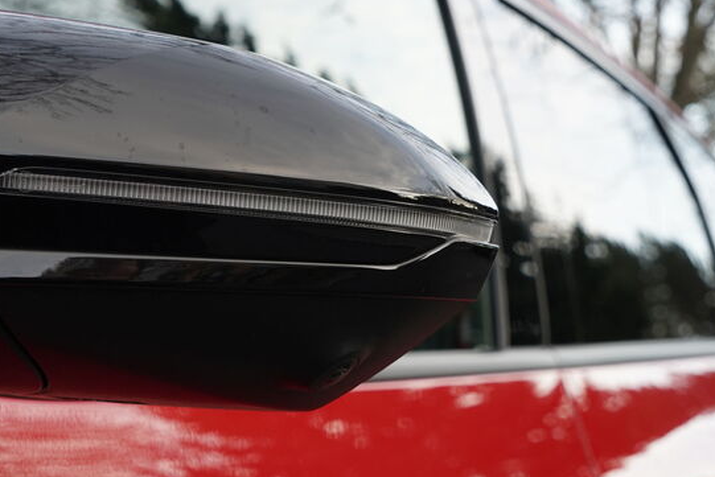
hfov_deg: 27.8
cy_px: 248
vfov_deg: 19.2
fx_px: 1410
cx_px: 139
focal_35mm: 71
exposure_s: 1/160
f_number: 6.3
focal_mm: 40
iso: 640
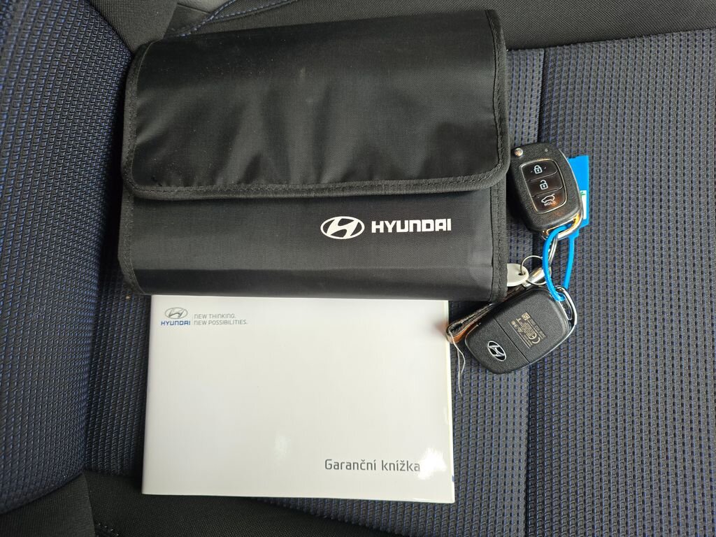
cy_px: 268
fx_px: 476
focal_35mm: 23
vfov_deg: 58.9
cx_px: 358
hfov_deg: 73.9
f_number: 1.7
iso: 250
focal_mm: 6.3
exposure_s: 1/120
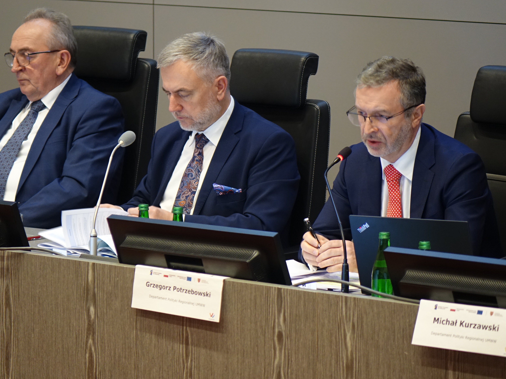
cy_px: 190
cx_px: 234
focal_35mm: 217
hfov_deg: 9.1
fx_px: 3172
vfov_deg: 6.8
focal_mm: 73.3
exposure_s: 1/25
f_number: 2.8
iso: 800
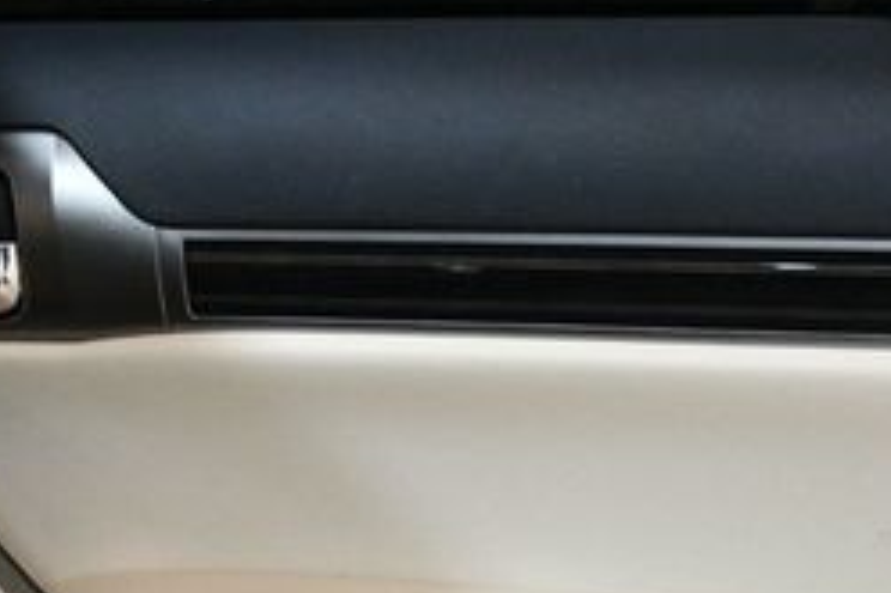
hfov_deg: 21.9
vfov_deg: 14.2
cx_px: 413
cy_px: 712
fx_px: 2300
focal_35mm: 93
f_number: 3.8
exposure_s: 1/125
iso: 2800
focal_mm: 24
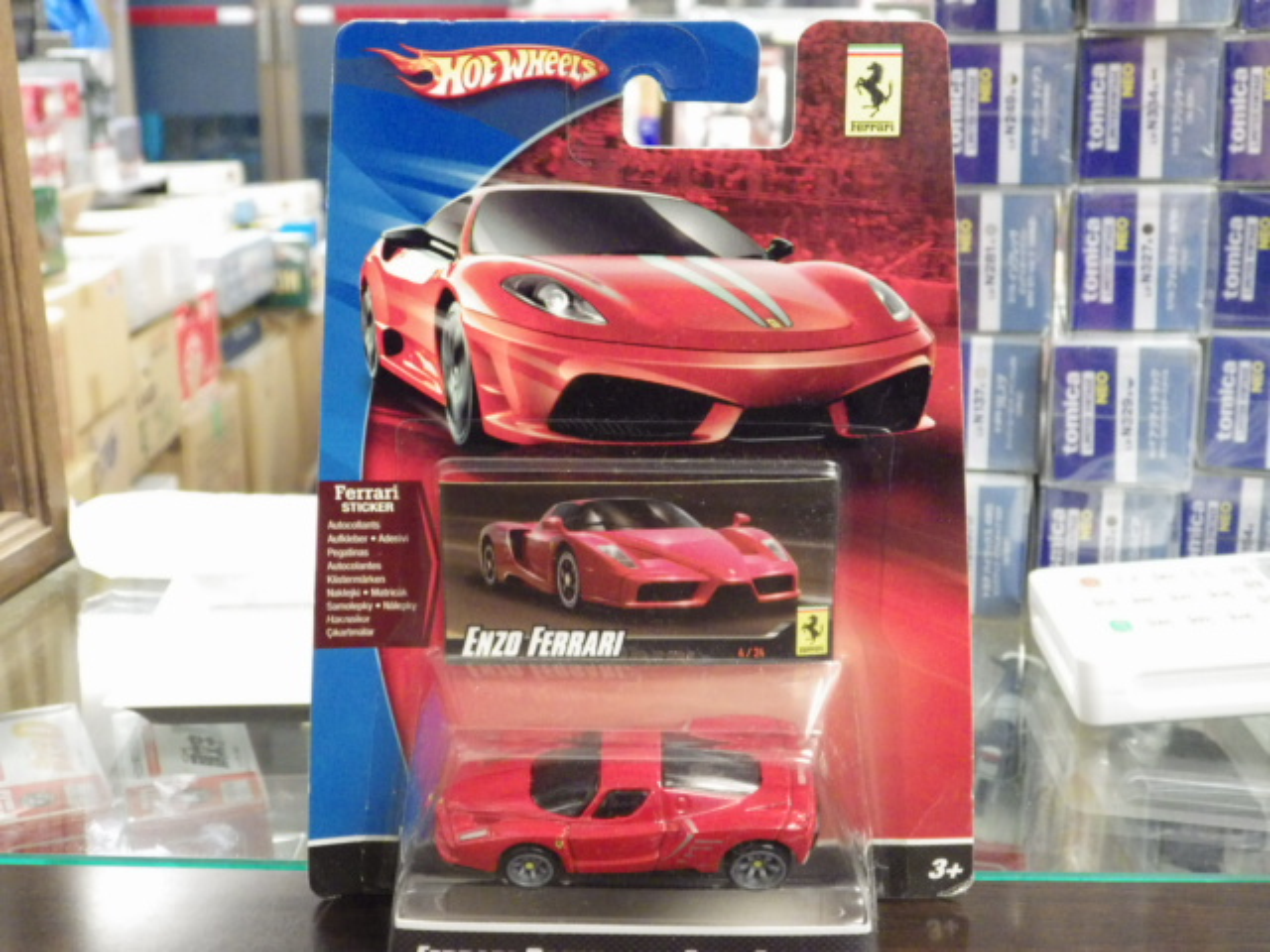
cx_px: 635
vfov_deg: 29.1
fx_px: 1834
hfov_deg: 38.2
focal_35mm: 50
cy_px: 476
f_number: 3.8
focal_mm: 9
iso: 1000
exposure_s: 1/25
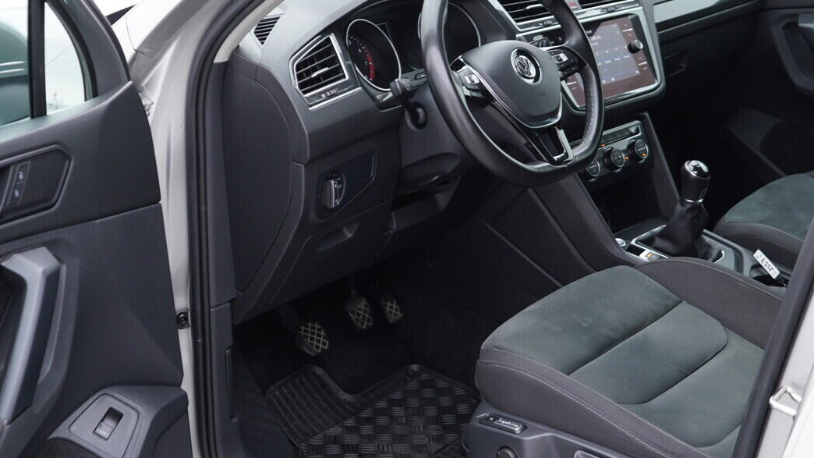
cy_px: 206
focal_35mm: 52
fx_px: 1122
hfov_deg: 39.8
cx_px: 436
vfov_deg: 23.0
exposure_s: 1/40
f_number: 2.8
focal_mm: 24
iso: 160
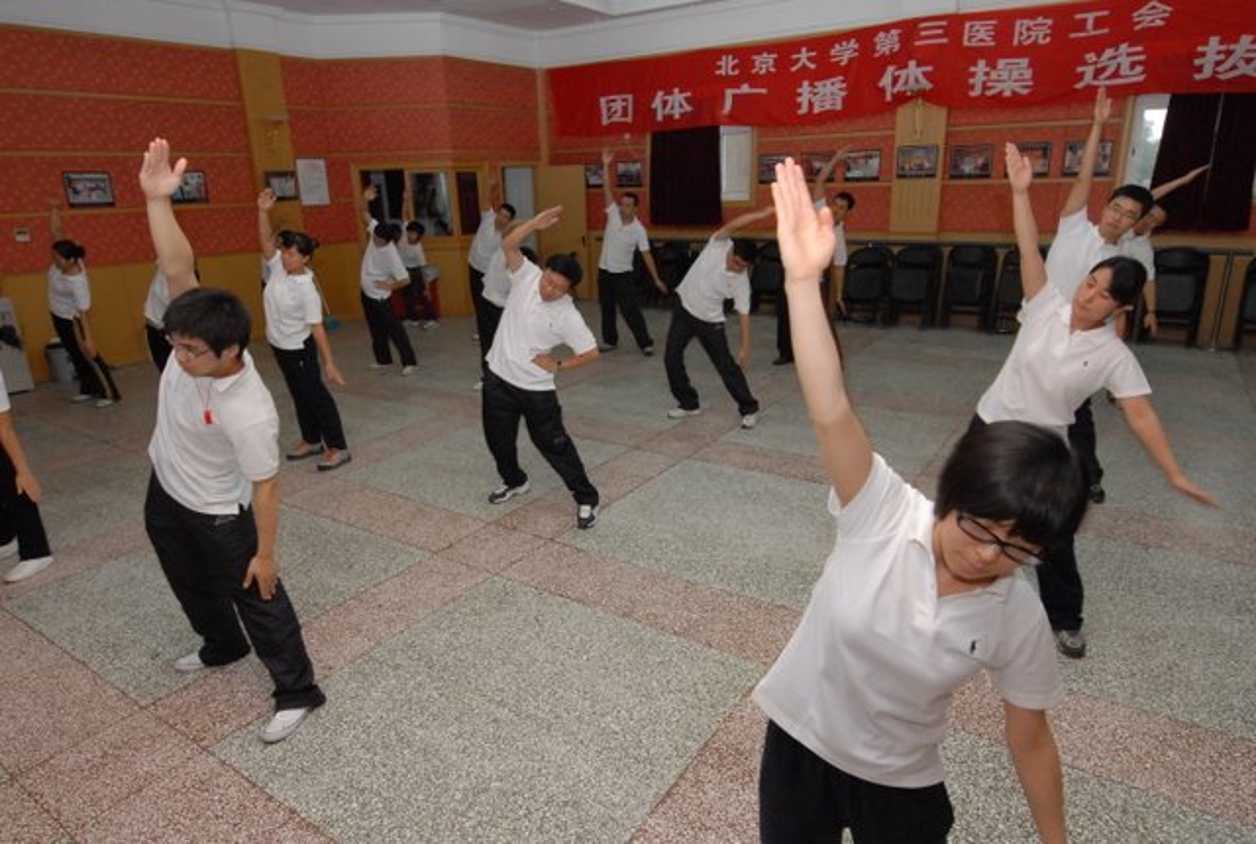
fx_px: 734
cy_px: 422
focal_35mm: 21
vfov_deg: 59.8
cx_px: 628
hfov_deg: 81.1
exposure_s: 1/60
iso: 1000
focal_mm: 14
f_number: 7.1
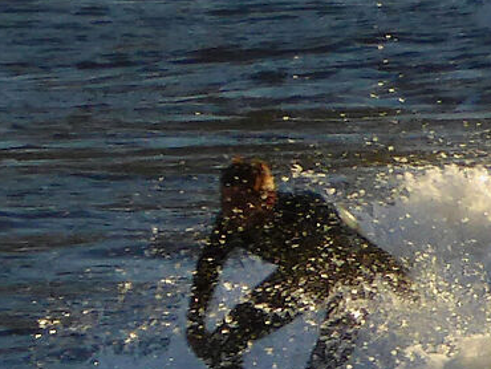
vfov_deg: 2.5
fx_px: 8374
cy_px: 446
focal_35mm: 590
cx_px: 145
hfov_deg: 3.4
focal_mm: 15
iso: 80
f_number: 4.8
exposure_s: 1/400
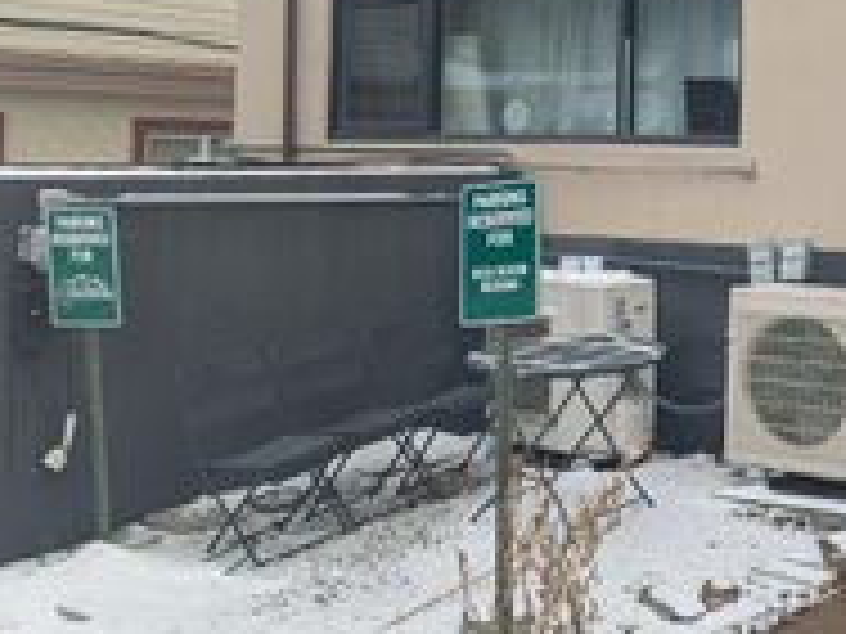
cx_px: 940
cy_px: 130
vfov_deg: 22.6
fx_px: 1564
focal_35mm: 64
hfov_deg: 27.6
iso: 48
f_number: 1.85
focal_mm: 6.81
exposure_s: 1/690
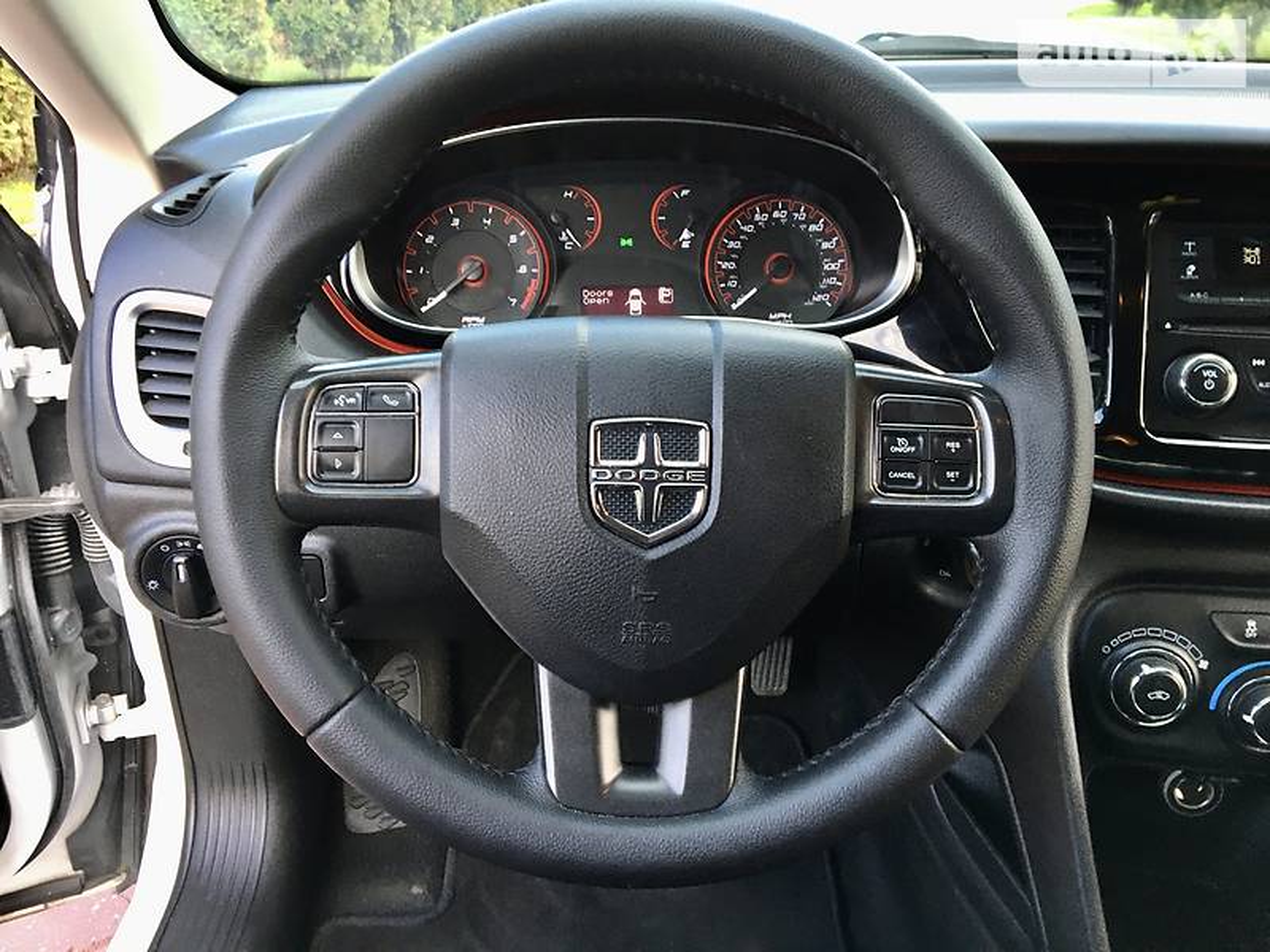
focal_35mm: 29
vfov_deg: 48.2
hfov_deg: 61.7
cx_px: 635
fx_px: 1064
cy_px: 476
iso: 50
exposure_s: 1/33
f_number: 2.2
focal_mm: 4.2
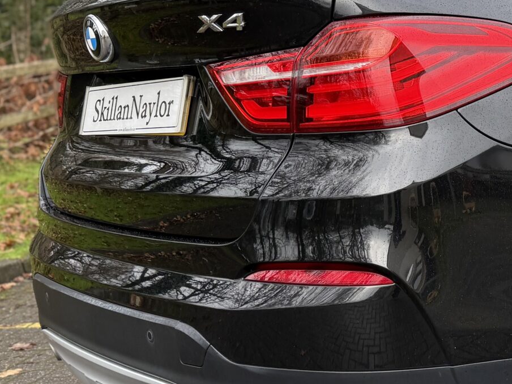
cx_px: 580
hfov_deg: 26.1
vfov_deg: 21.6
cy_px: 162
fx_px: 1006
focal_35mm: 68
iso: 100
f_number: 1.78
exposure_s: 1/391
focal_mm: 6.76
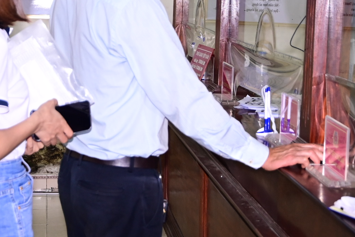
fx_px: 966
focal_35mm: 98
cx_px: 172
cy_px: 45
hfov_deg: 20.8
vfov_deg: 13.9
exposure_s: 1/200
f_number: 5
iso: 800
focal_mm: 35
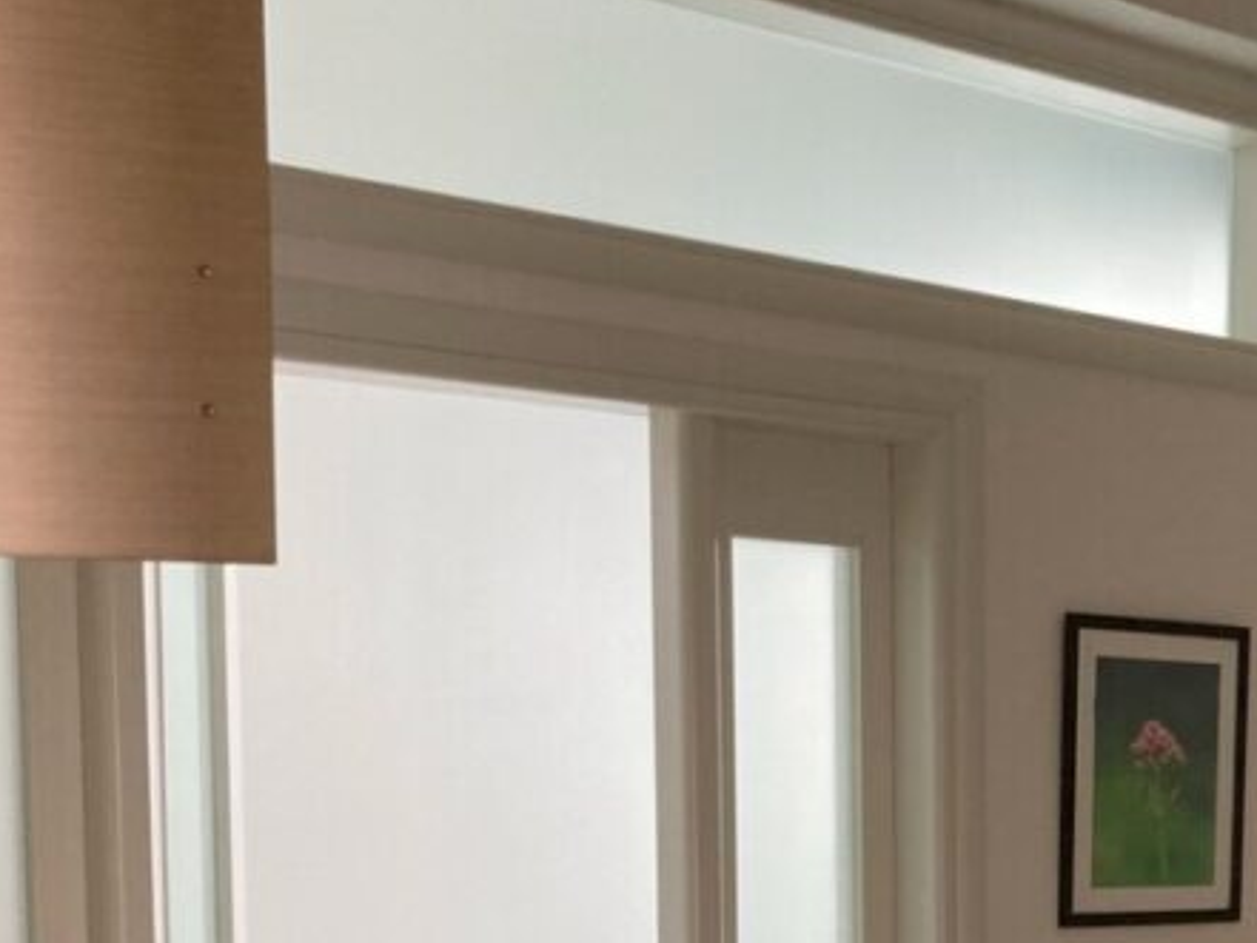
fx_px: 2361
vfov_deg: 21.6
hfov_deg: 28.7
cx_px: 1126
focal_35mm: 65
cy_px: 994
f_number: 1.8
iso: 200
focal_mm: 3.99
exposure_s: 1/60
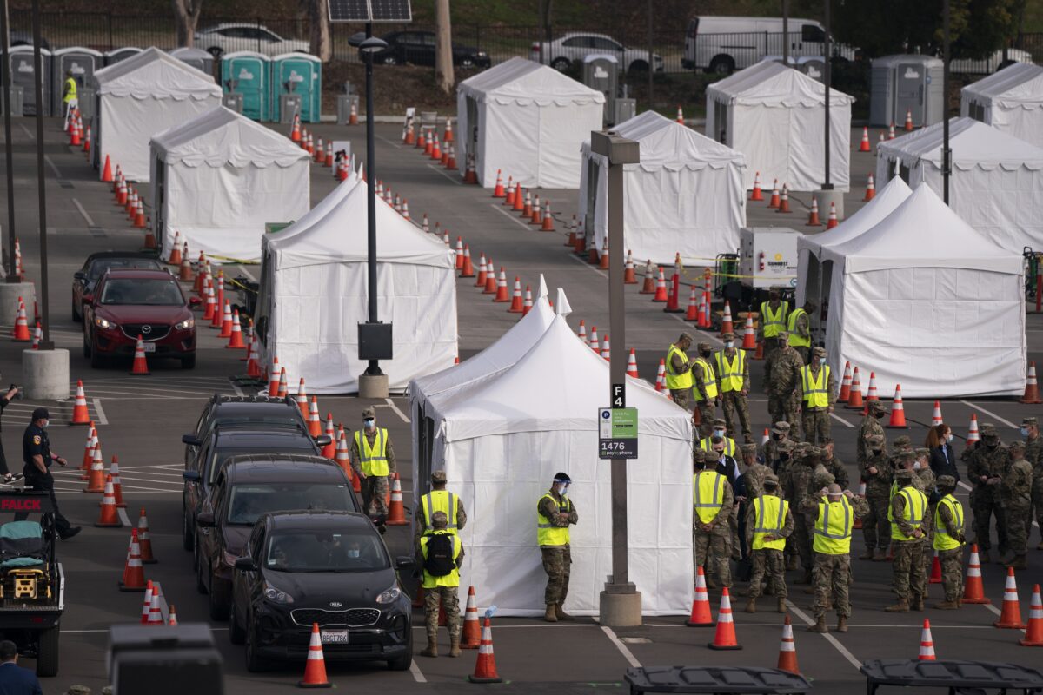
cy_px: 348
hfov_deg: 8.0
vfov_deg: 5.4
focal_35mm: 256
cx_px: 522
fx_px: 7416
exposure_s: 1/1600
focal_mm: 256
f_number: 5.6
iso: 250
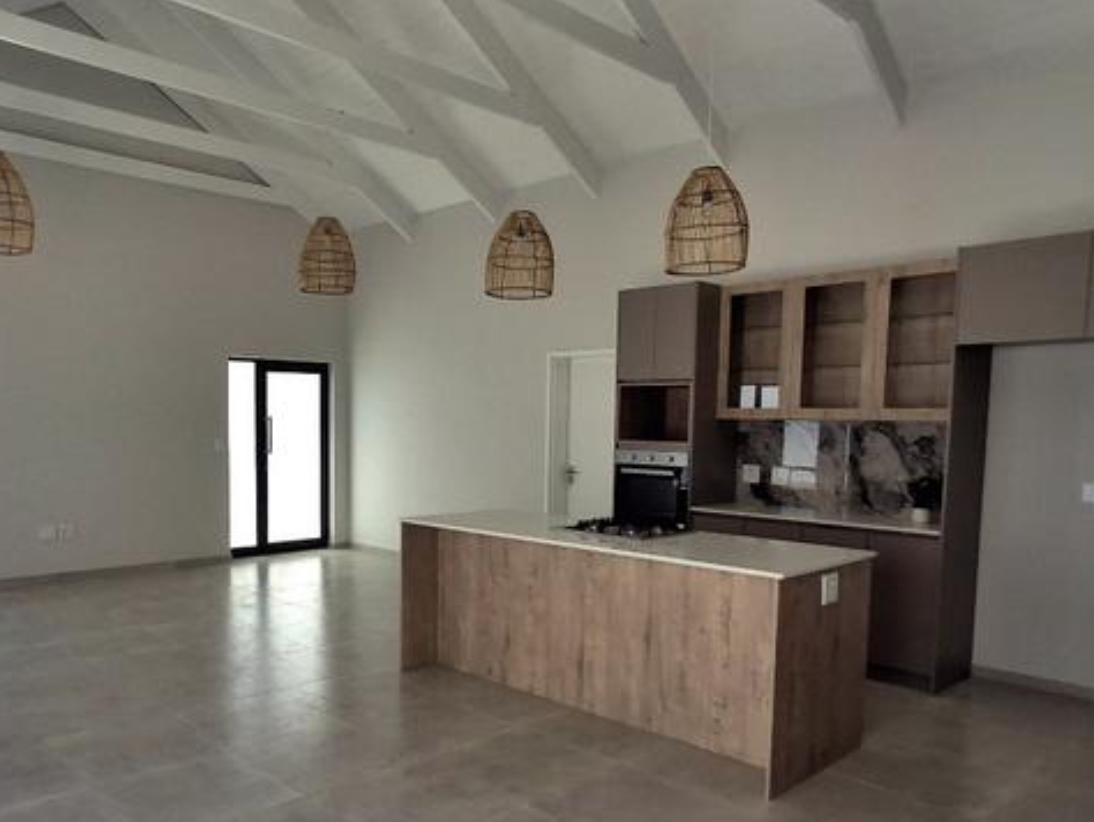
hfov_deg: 64.5
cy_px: 503
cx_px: 418
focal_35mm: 27
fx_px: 854
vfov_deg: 51.0
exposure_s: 1/1000
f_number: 2.2
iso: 40
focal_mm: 1.64
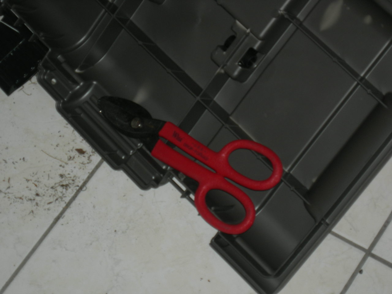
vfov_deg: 11.8
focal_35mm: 126
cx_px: 196
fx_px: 1427
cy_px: 147
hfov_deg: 15.6
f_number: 5.2
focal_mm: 26.3
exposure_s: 1/120
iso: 64
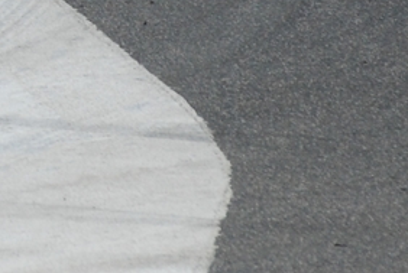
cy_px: -555
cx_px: -787
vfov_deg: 1.0
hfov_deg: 1.4
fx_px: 16209
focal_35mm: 1428
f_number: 5
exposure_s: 1/4000
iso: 400
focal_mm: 140
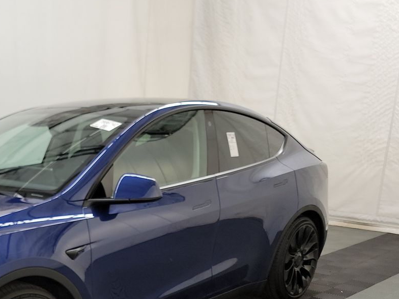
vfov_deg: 28.1
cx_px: 34
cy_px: 289
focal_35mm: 49
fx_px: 565
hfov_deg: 36.3
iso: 239
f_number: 1.8
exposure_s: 1/59
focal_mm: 6.7
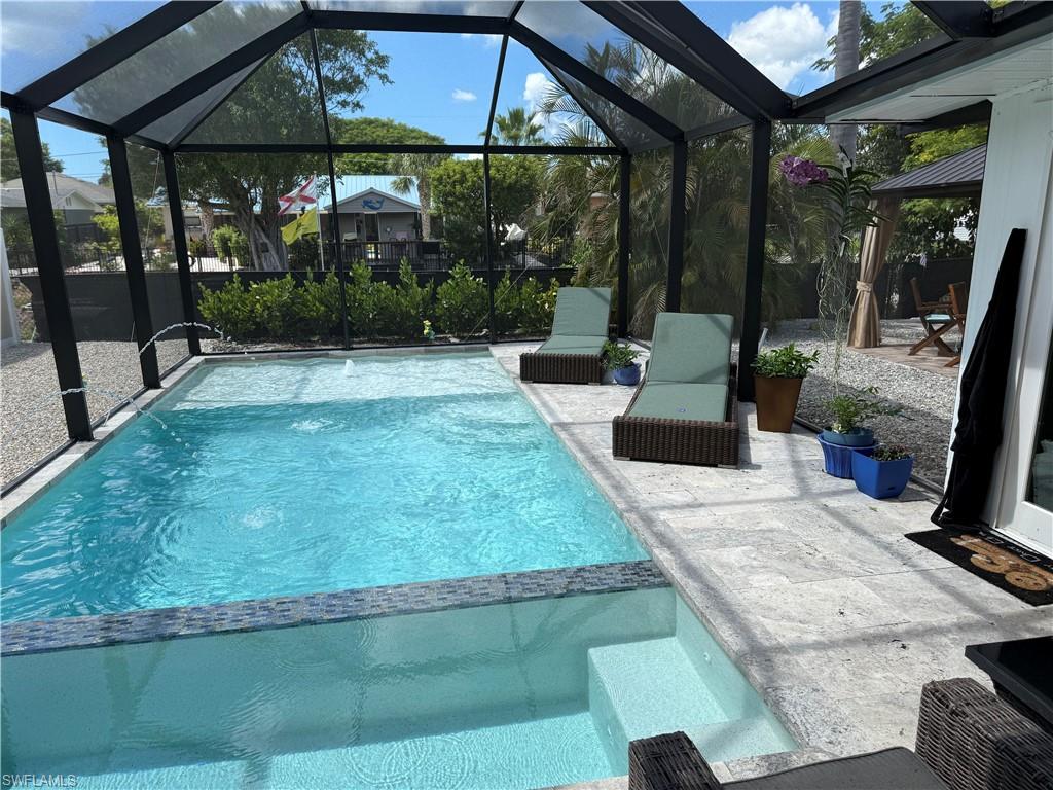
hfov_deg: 71.6
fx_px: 730
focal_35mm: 24
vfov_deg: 56.8
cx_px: 526
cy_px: 395
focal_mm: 6.76
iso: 80
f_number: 1.78
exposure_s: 1/2169
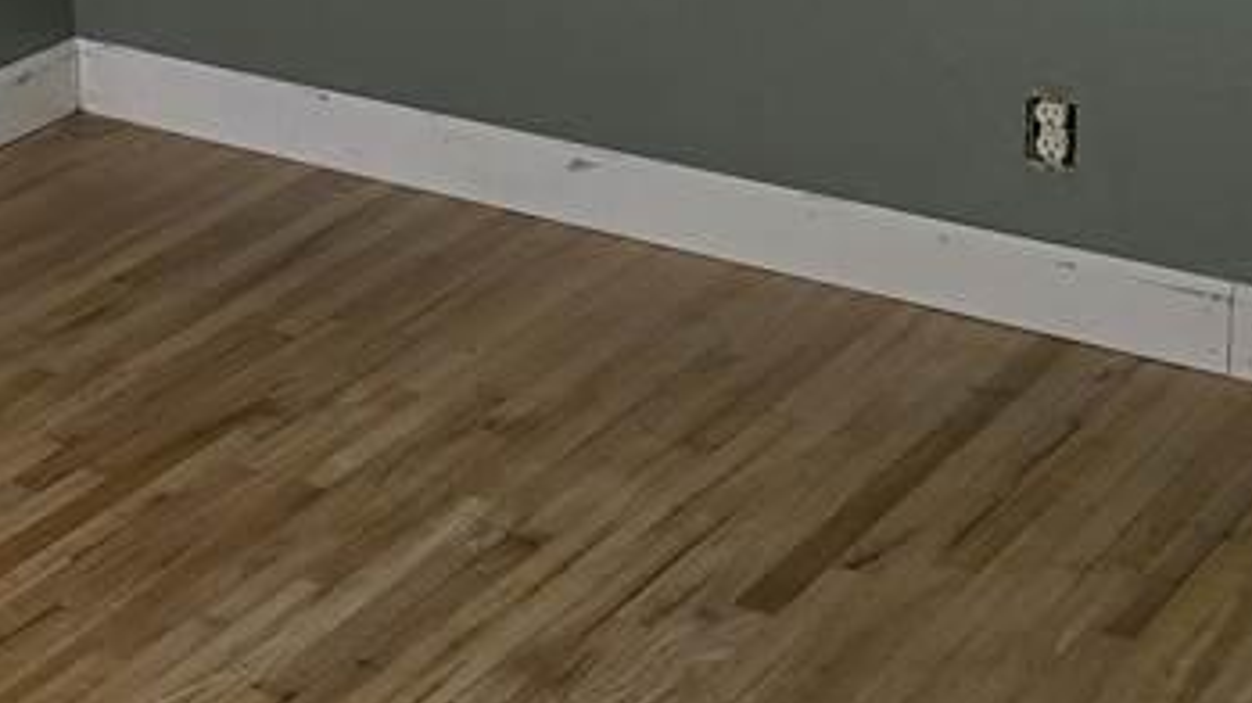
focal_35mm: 92
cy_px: -258
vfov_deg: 12.6
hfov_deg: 20.9
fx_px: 3053
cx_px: -413
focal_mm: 6.3
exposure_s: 1/180
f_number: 1.7
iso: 25
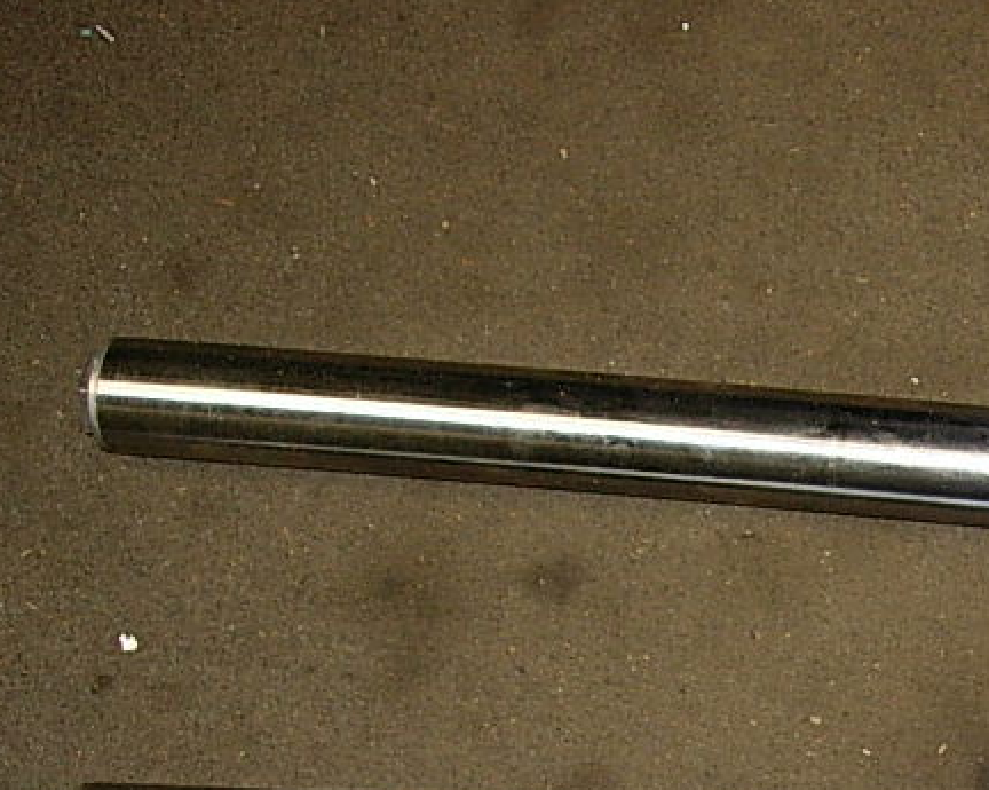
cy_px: 838
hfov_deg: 20.6
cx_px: 1119
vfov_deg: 17.0
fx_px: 2574
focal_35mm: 88
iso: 100
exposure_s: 1/64
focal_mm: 7.8
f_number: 2.8
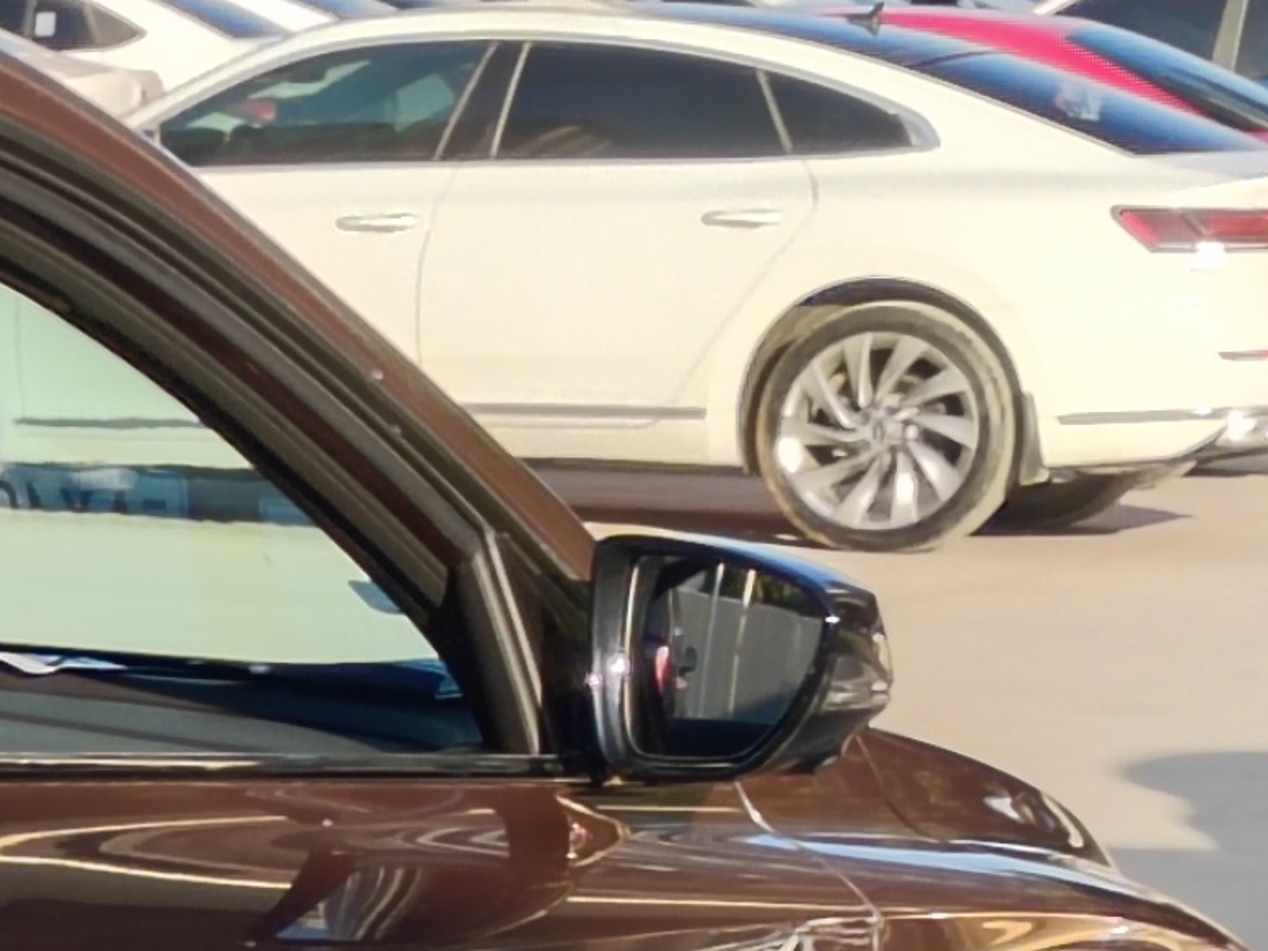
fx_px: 10401
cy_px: 1944
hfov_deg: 6.6
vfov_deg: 5.1
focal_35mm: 284
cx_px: -1810
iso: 100
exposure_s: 1/410
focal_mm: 5.52
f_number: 1.9
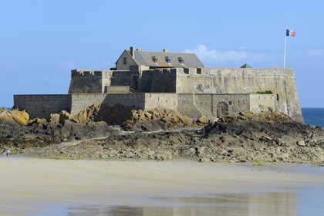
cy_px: 108
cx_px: 162
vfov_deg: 9.5
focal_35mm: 145
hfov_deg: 14.2
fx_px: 1305
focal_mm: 145
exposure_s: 1/200
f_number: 20
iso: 400
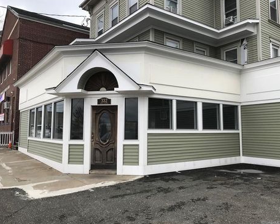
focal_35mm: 30
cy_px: 110
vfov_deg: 48.4
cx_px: 151
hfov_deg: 58.7
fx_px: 248
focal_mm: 3.99
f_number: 1.8
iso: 20
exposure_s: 1/1408
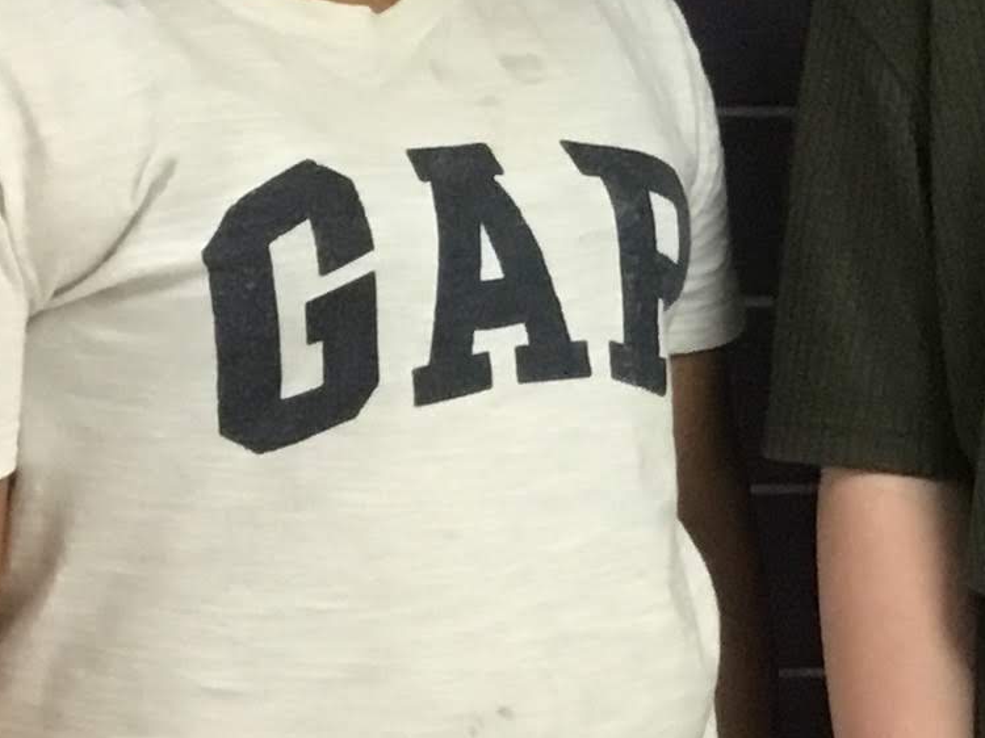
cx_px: 1714
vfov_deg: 11.0
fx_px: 3840
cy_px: 374
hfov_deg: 13.3
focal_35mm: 135
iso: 160
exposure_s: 1/30
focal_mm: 3.3
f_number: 2.4
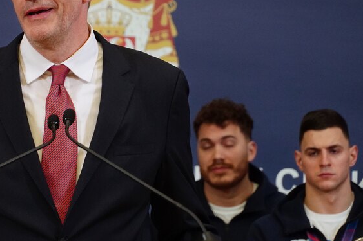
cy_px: 89
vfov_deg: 3.6
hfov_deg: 5.5
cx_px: 76
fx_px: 3809
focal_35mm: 378
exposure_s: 1/80
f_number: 5.6
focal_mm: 135
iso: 4000
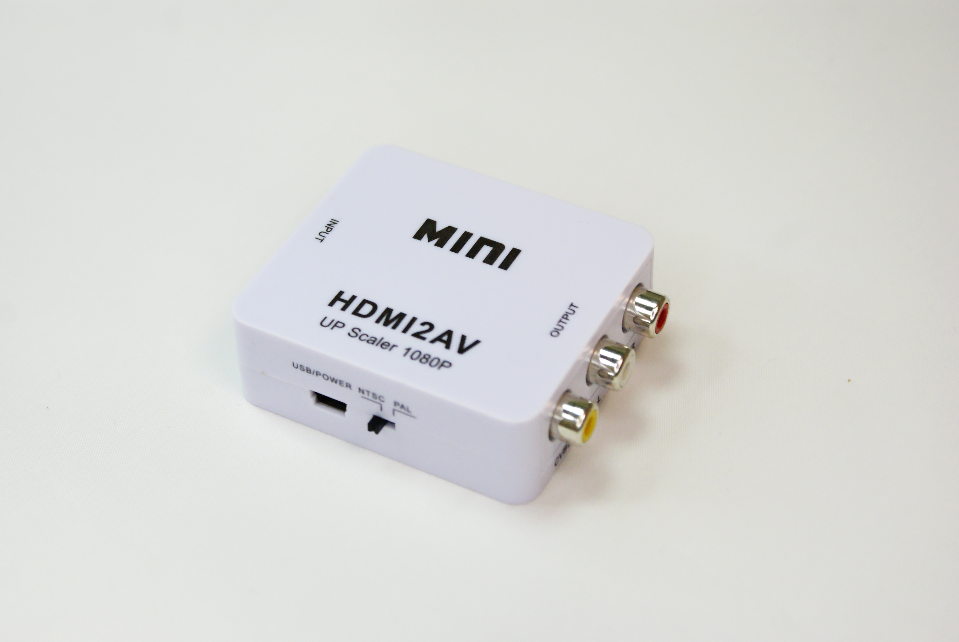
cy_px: 321
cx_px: 480
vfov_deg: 18.2
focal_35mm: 75
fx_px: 2000
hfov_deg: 27.0
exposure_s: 1/160
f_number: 5.6
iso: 1600
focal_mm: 50
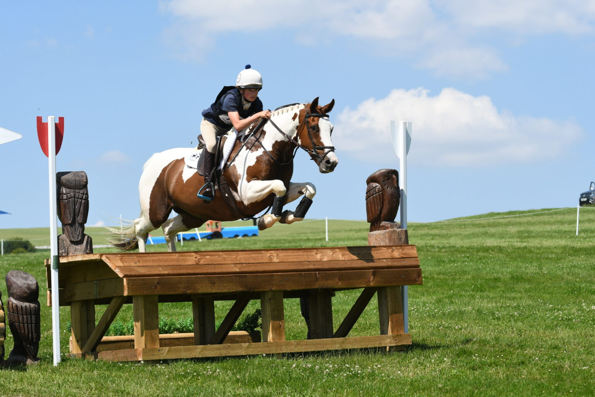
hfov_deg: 13.4
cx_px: 298
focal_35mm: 153
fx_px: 2529
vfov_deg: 9.0
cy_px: 198
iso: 250
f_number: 5.6
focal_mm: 102
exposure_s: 1/1250
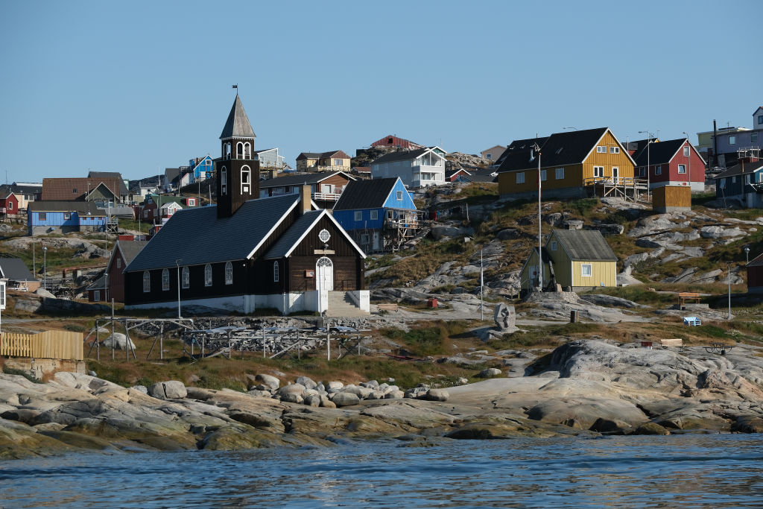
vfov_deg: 9.7
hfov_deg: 14.4
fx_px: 3010
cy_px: 254
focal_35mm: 142
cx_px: 382
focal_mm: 94.5
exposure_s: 1/1250
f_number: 5.6
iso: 200
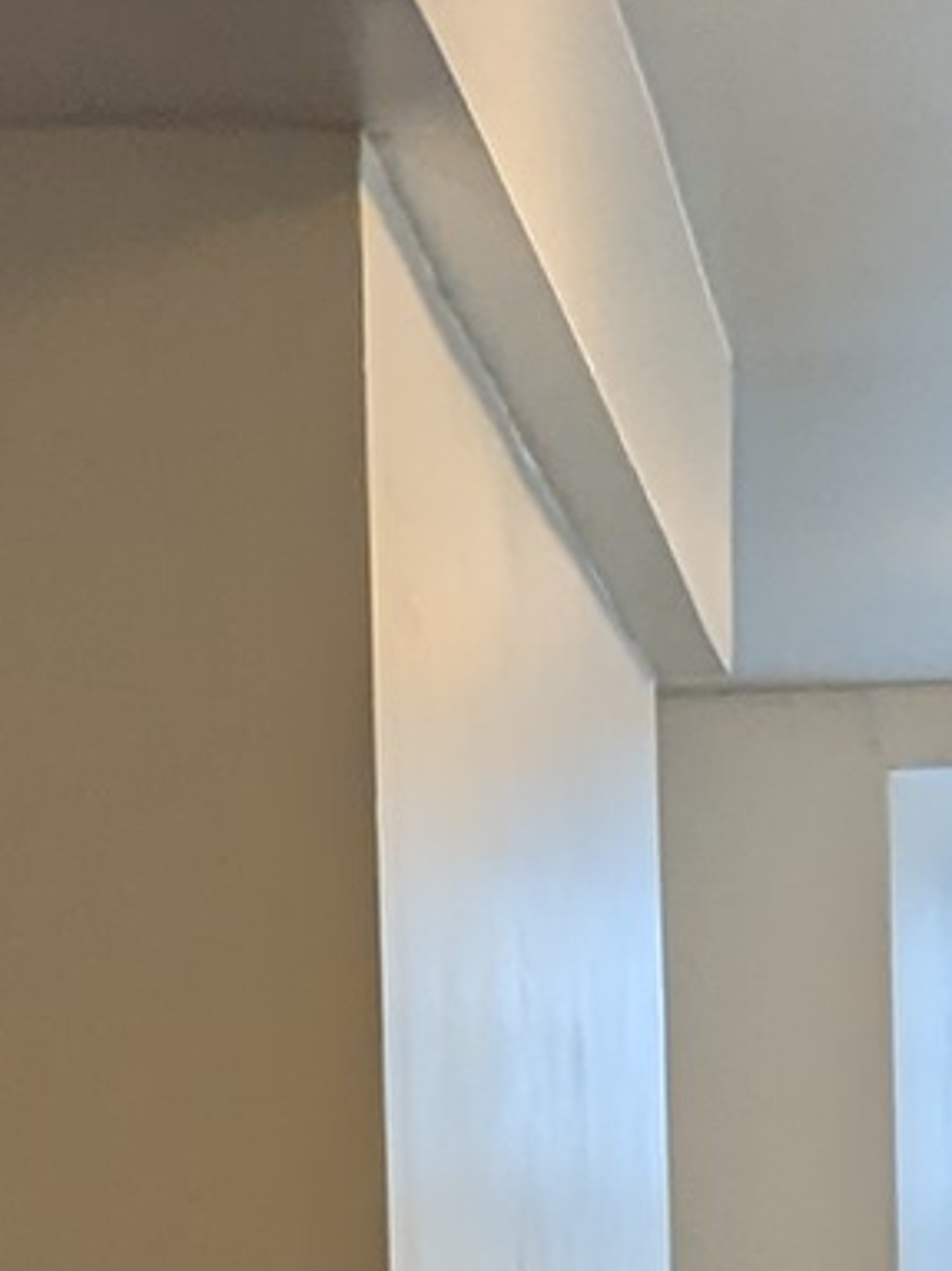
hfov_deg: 13.6
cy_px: 2131
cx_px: 985
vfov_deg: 16.1
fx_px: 3926
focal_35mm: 107
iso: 50
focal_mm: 2.35
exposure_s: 1/112
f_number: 2.2
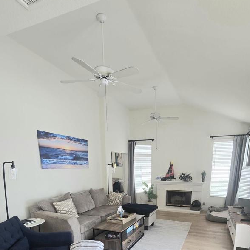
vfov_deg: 66.8
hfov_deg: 74.2
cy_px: 205
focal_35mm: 20
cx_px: 146
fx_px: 163
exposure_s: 1/60.2
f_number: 2.2
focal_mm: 2.2
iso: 50
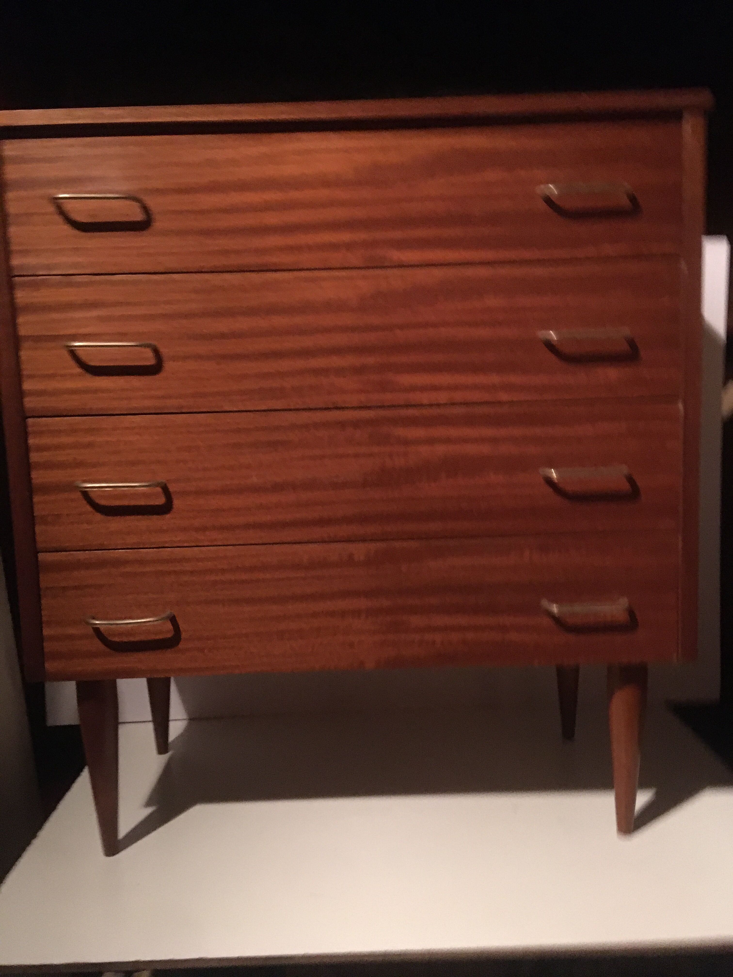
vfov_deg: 61.7
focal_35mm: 29
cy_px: 488
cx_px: 366
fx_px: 819
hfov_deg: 48.2
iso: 640
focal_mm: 4.15
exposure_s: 1/17
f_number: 2.2
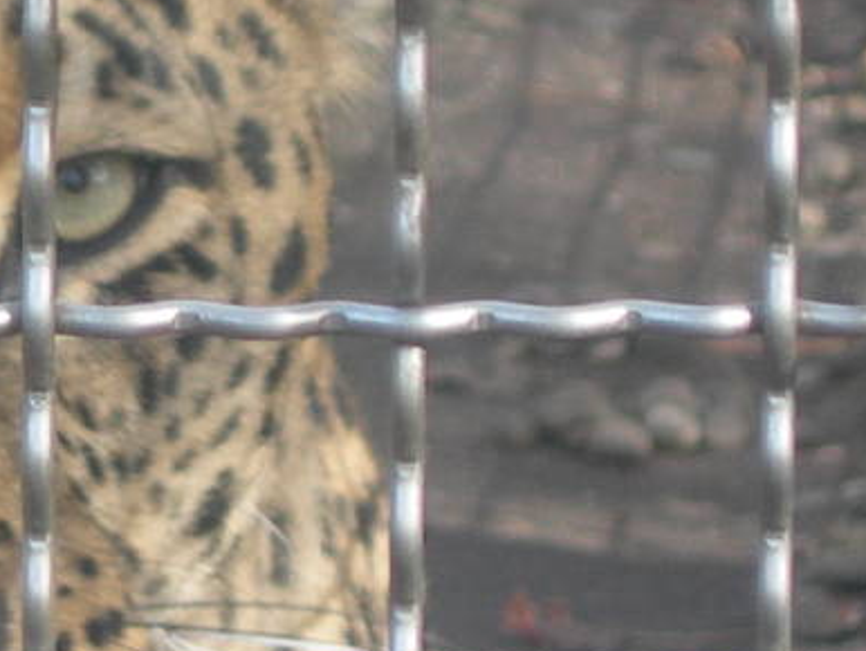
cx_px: -669
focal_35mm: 472
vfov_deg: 3.2
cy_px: 198
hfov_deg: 4.2
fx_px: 11816
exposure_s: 1/53
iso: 50
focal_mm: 23.4
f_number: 4.9
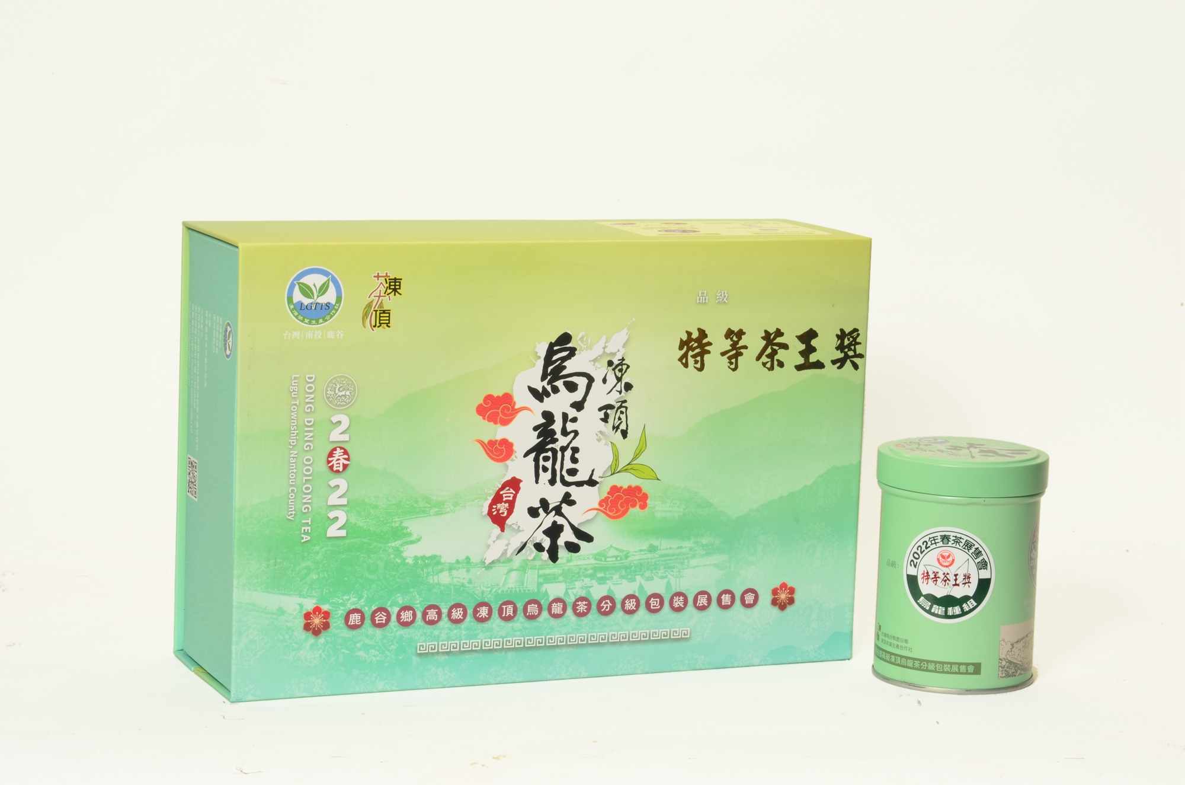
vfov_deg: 15.1
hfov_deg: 22.7
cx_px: 592
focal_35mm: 90
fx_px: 2956
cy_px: 392
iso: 200
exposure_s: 1/30
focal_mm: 60
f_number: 22
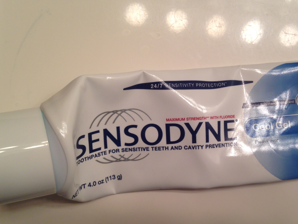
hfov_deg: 46.7
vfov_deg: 35.8
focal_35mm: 40
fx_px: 344
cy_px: 134
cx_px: 162
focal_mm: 4.12
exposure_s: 1/20
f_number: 2.4
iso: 50
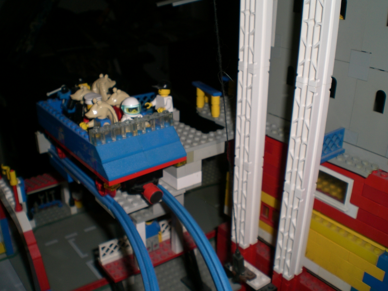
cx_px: 194
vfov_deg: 37.7
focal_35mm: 38
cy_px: 146
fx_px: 426
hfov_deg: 49.0
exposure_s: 1/60
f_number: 4.4
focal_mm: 6.3
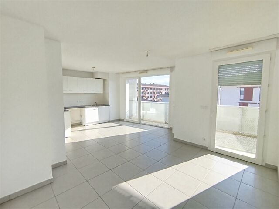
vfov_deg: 81.7
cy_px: 104
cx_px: 140
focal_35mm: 15
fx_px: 121
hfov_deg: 98.2
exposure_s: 1/344
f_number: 2.2
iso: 50
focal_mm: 1.65
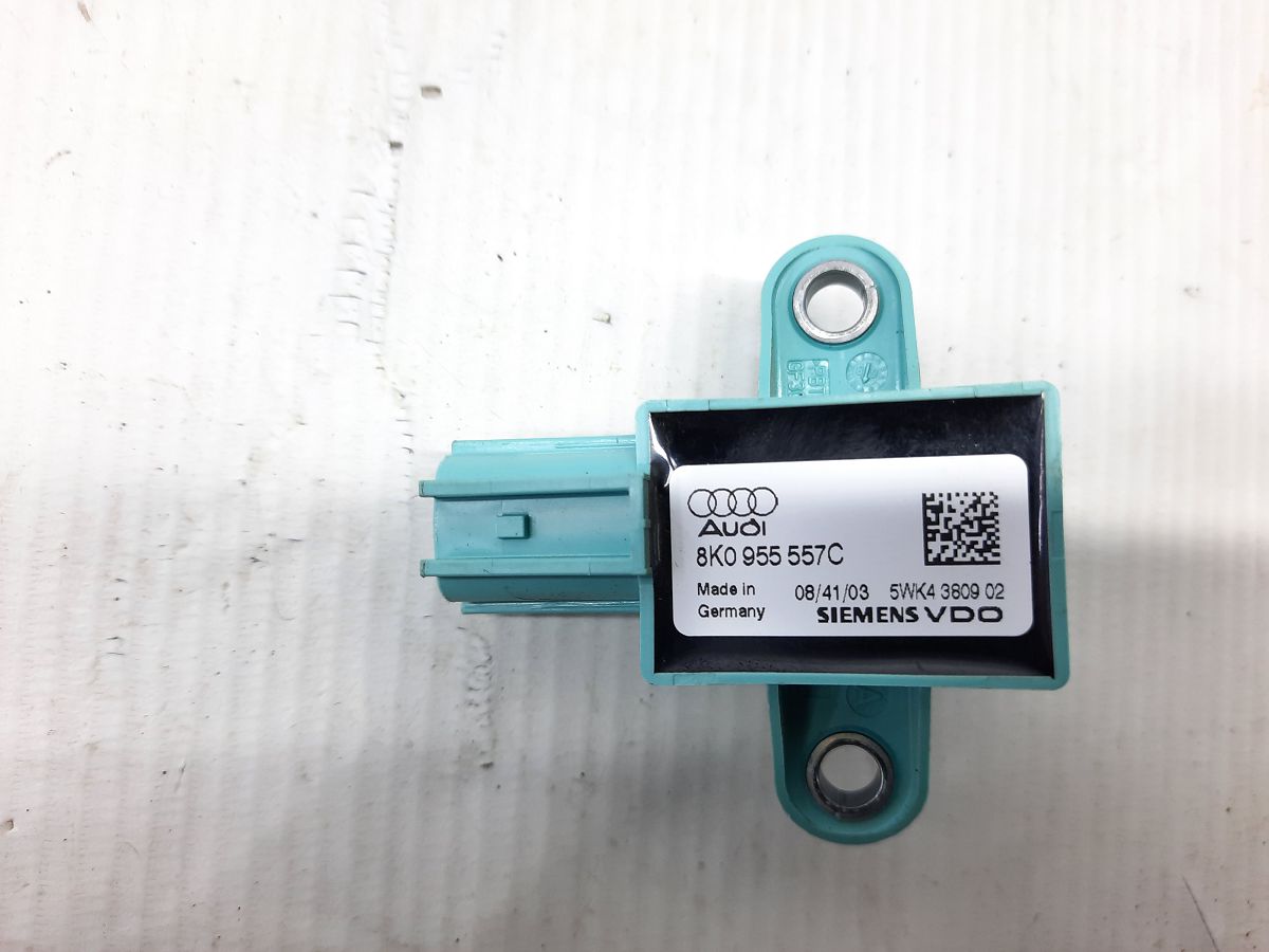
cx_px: 634
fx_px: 916
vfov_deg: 54.9
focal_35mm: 25
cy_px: 476
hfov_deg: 69.4
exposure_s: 1/50
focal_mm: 4.6
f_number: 2
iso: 100
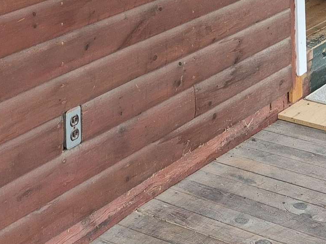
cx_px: 202
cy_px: -178
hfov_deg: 21.3
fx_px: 866
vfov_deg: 14.4
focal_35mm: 92
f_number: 1.8
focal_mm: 5.4
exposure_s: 1/180
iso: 160
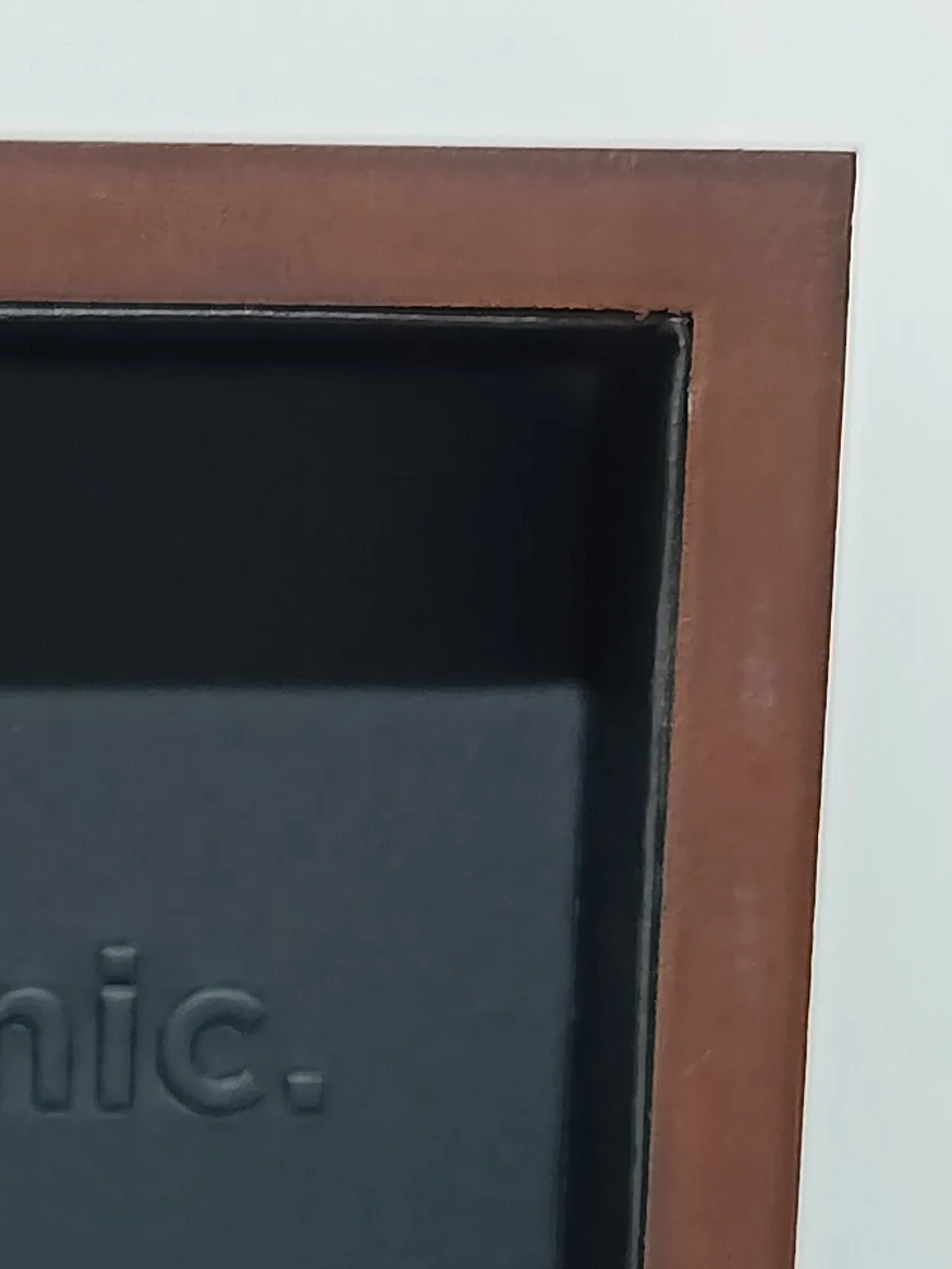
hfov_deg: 14.1
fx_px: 3776
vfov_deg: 18.3
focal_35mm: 103
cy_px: 1413
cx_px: -82
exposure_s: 1/100
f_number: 1.7
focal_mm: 5.24
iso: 390
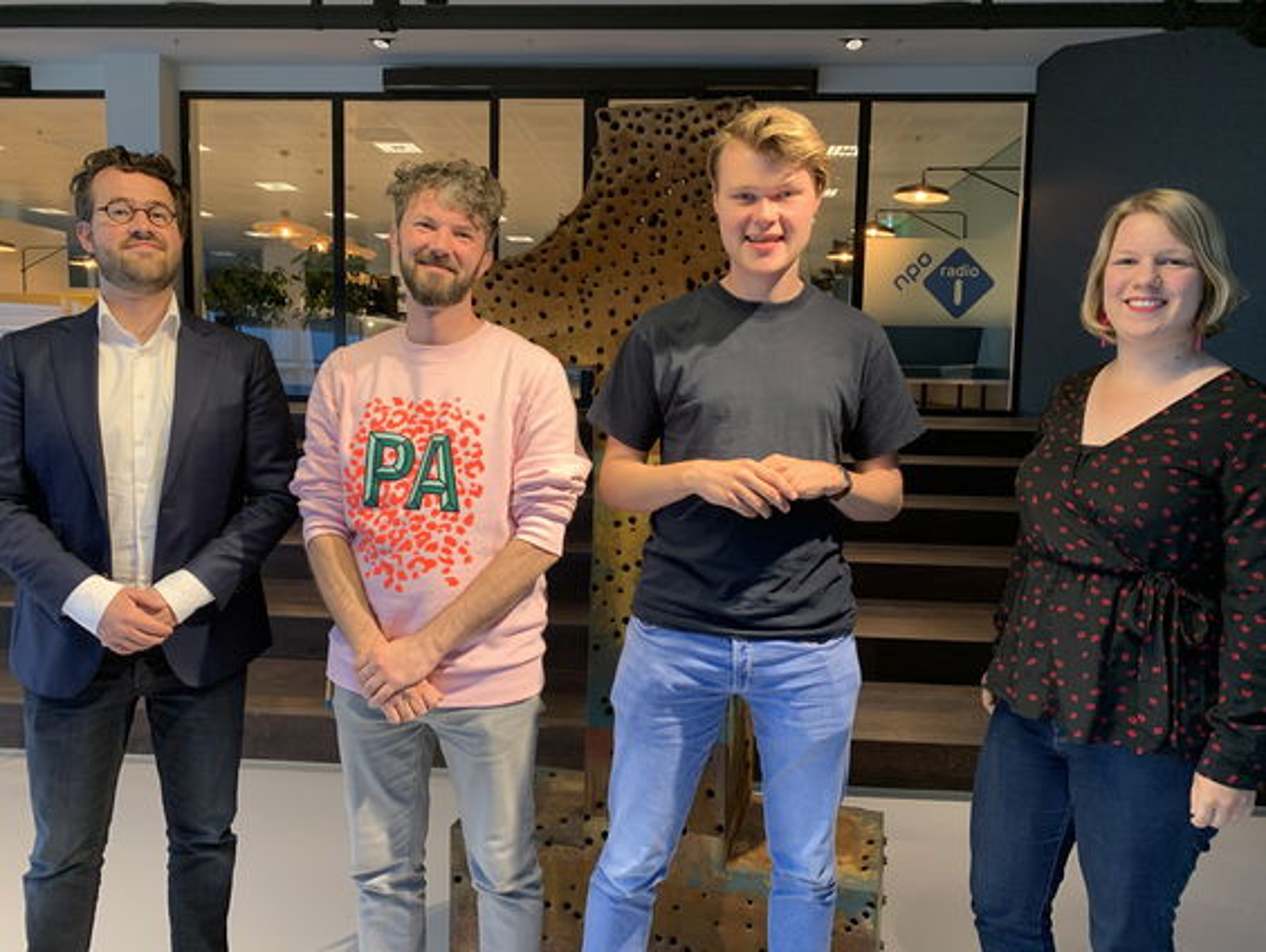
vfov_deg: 53.1
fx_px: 952
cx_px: 633
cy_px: 476
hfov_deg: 67.3
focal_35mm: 26
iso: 80
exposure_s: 1/50
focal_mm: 4.25
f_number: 1.8
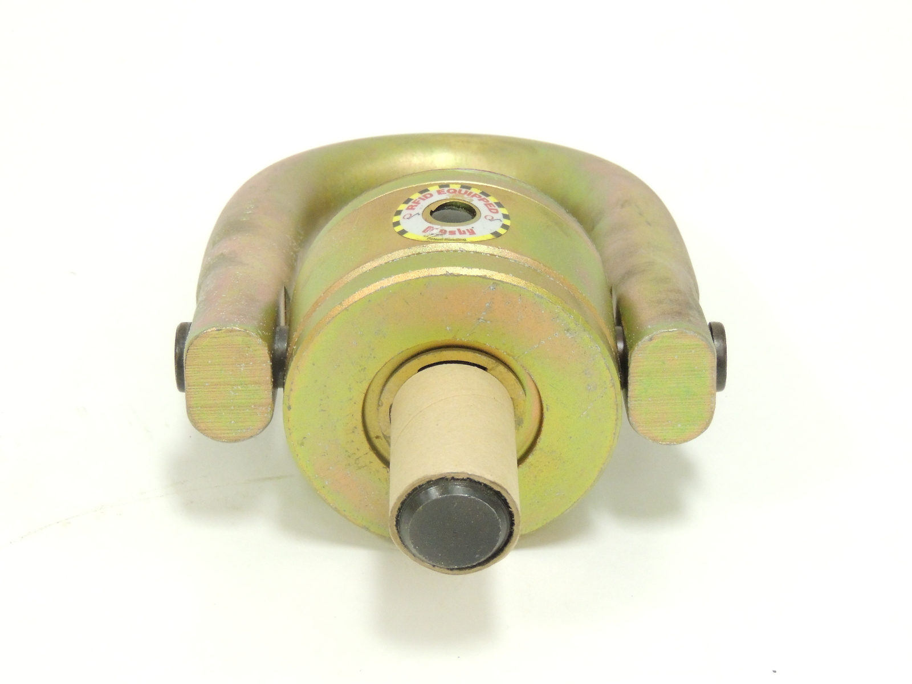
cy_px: 342
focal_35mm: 90
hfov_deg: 21.8
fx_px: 2371
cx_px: 456
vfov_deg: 16.4
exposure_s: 1/20
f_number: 4.1
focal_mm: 16
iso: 800
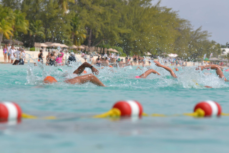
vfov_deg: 5.1
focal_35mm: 270
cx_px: 114
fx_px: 1717
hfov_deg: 7.6
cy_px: 76
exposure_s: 1/2000
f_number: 6.3
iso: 400
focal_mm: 180
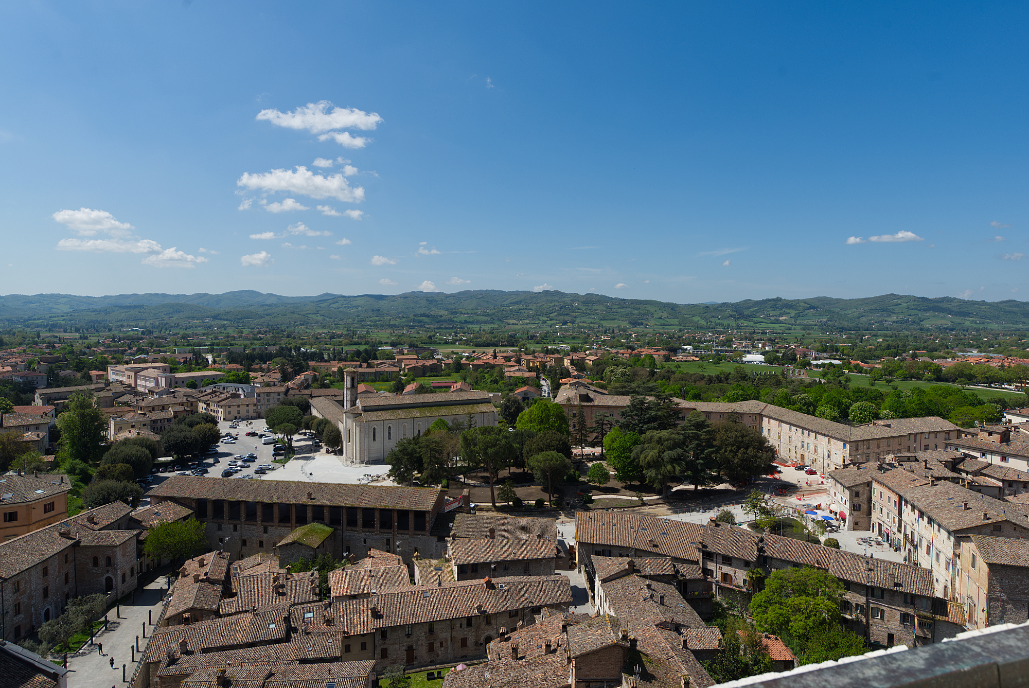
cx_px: 514
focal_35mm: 21
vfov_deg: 59.6
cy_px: 344
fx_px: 601
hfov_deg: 81.2
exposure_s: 1/400
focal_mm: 21
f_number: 8
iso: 100
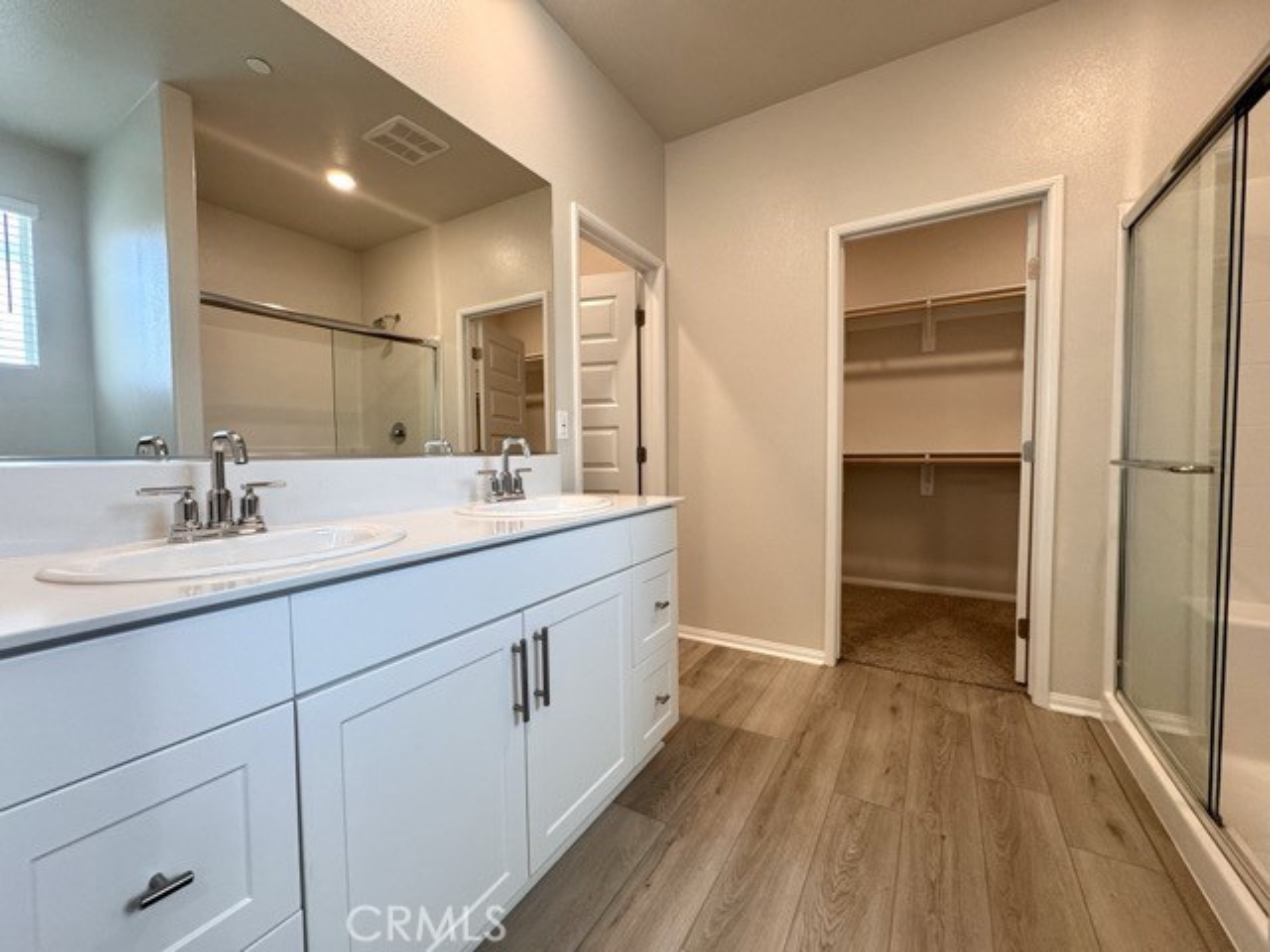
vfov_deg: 85.7
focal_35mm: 14
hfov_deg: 102.1
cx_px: 635
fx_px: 514
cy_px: 476
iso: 160
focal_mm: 2.22
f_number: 2.2
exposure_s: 1/120
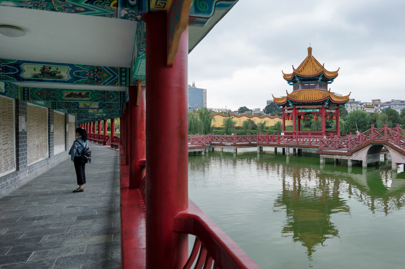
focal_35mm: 26
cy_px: 139
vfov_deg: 49.5
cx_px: 247
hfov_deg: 68.6
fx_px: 292
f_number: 2.8
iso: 100
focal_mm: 21
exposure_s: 1/800
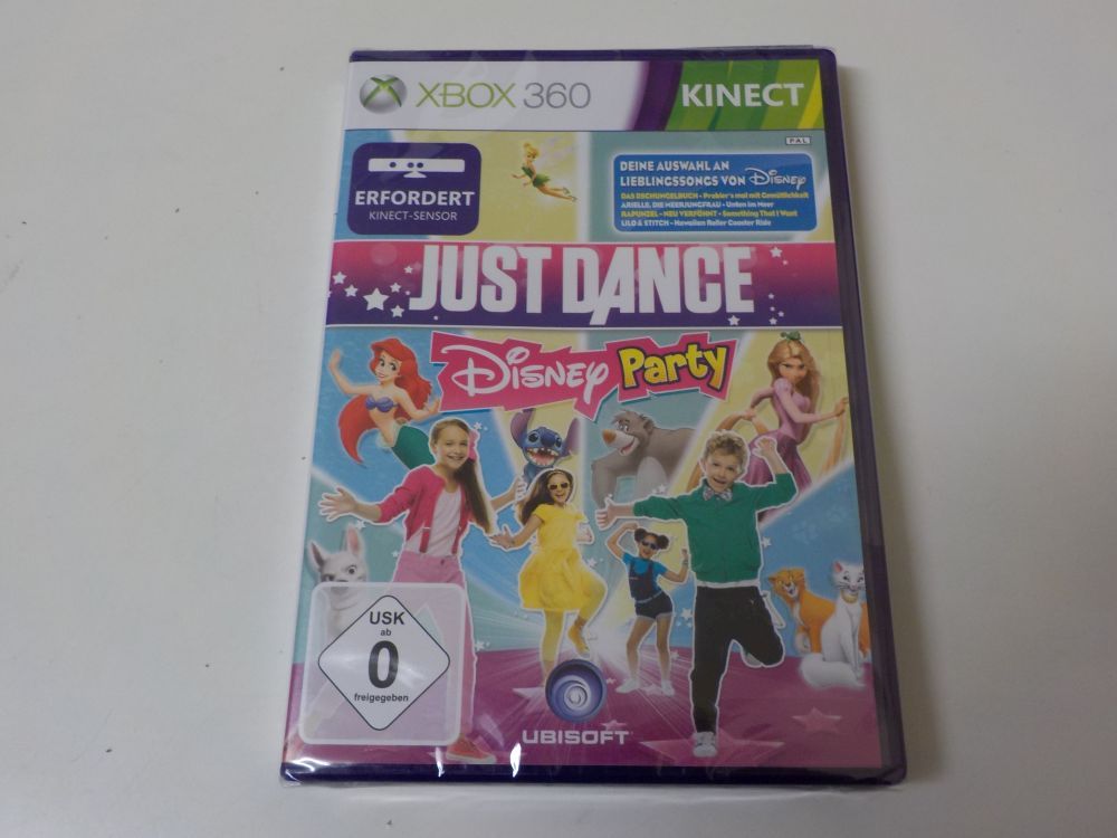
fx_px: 968
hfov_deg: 60.0
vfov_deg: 46.8
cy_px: 419
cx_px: 558
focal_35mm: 30
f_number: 3.3
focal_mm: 4.1
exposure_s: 1/30
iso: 125
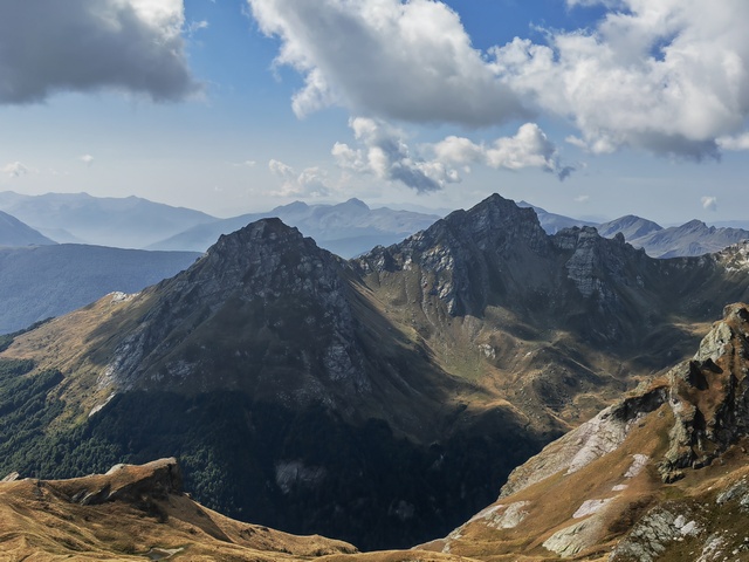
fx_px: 1039
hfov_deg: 39.7
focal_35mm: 48
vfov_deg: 30.3
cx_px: 374
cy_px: 281
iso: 50
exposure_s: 1/3501
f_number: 1.8
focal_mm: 5.53
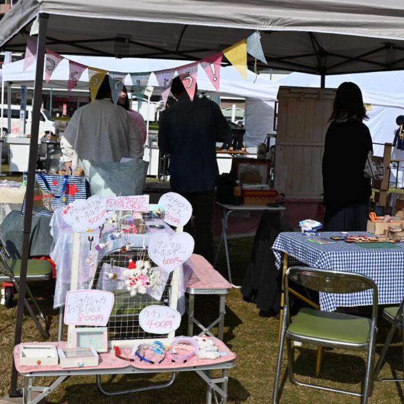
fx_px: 700
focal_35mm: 53
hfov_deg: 32.2
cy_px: 203
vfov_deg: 32.2
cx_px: 187
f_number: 9
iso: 100
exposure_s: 1/640
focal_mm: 41
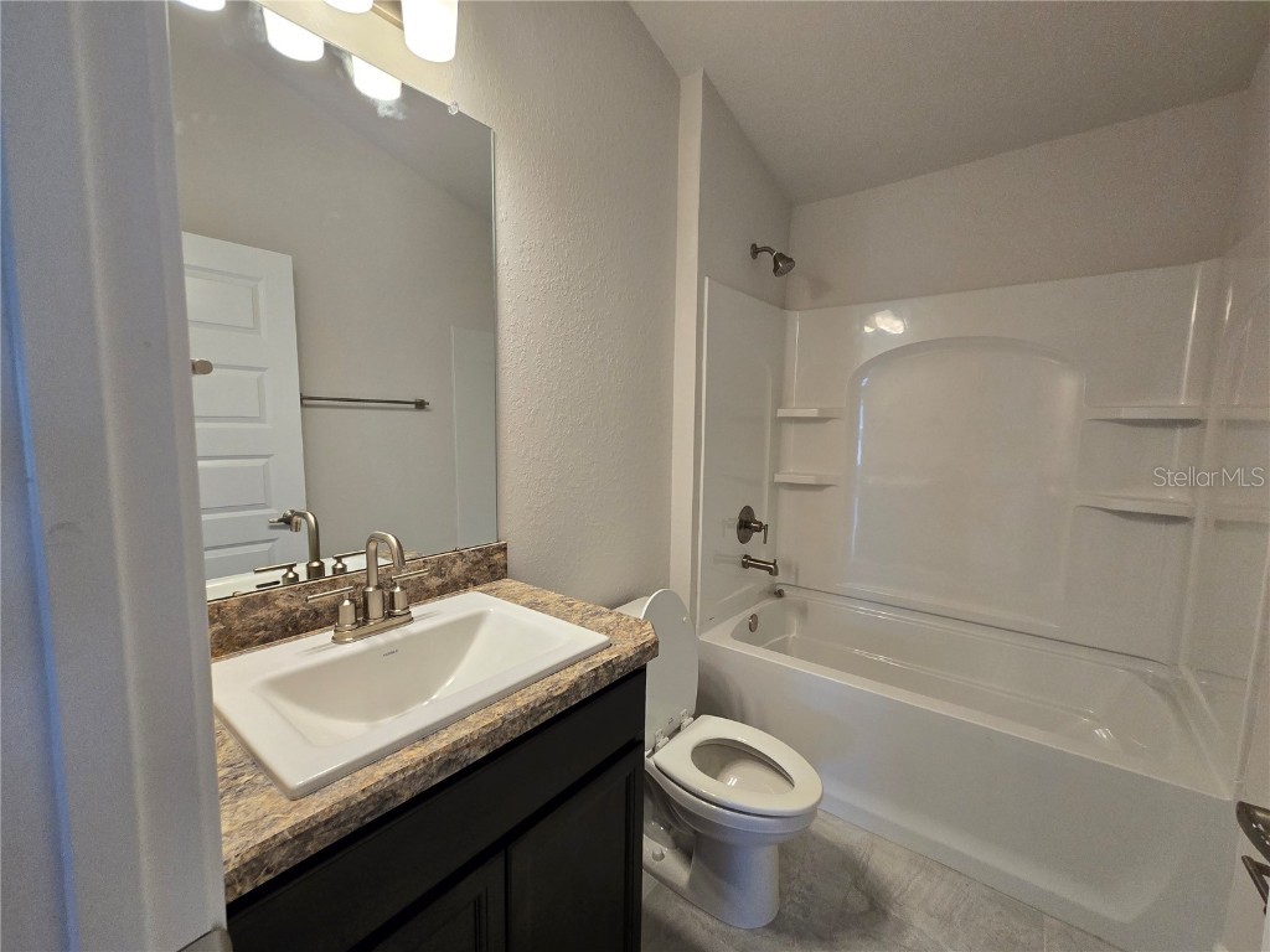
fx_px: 477
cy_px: 476
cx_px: 635
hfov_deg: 106.2
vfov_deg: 89.9
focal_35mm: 13
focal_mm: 2.2
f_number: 2.2
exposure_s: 1/100
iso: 200
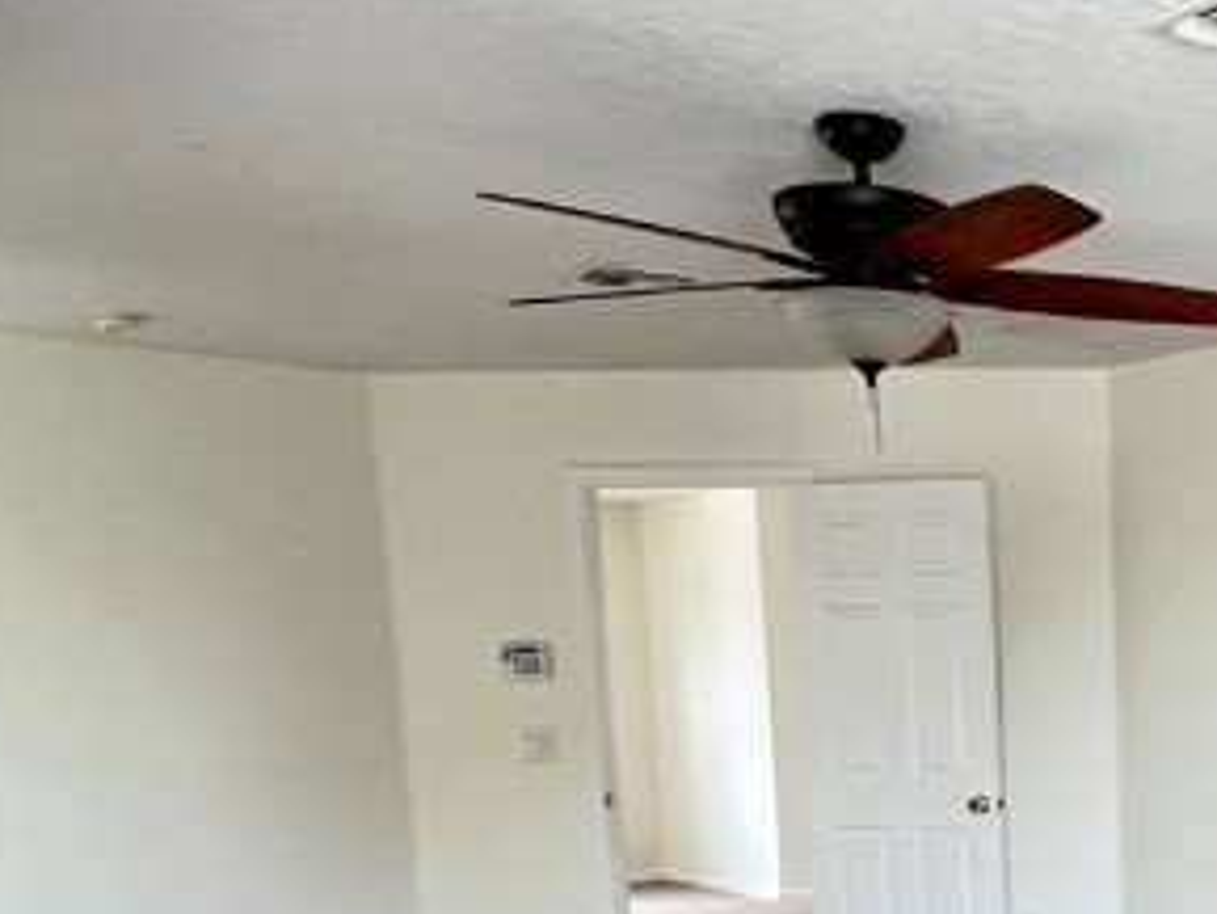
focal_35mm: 46
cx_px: 1419
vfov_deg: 29.0
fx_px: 1618
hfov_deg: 34.1
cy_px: 960
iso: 160
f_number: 1.8
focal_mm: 1.57
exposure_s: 1/99
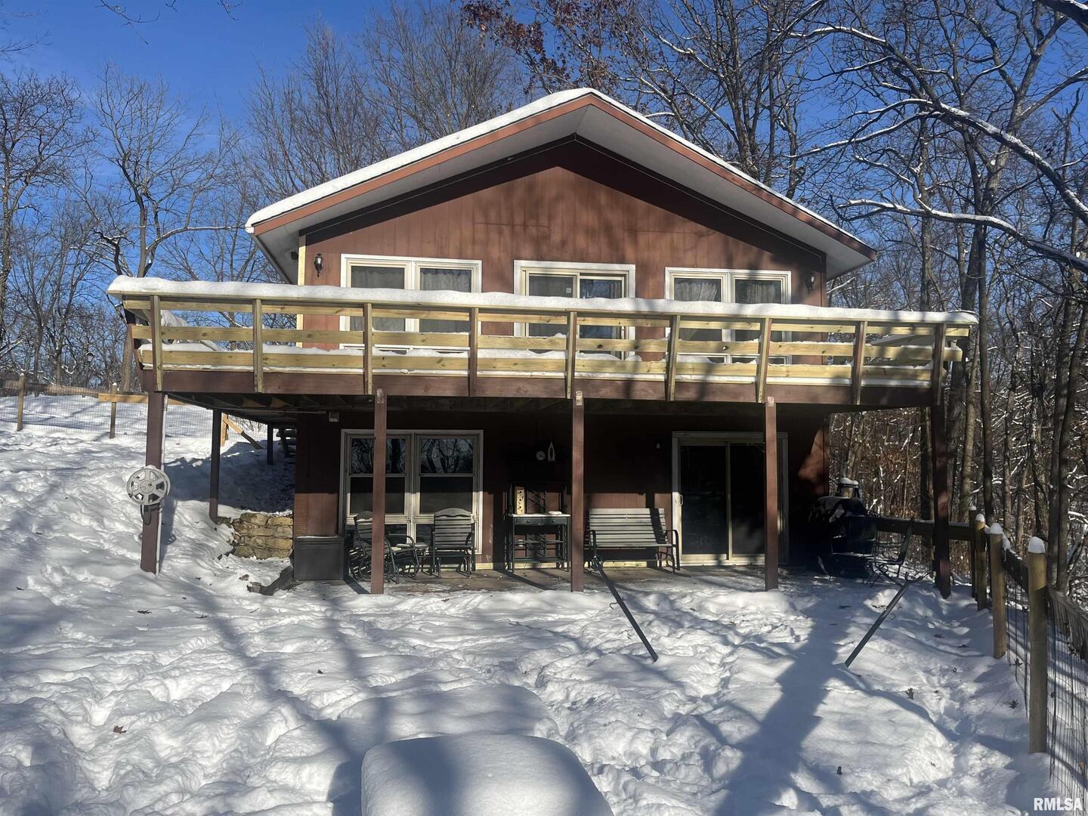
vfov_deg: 53.1
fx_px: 817
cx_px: 544
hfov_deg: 67.3
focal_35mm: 26
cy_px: 408
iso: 50
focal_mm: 5.1
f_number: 1.6
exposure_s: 1/5319
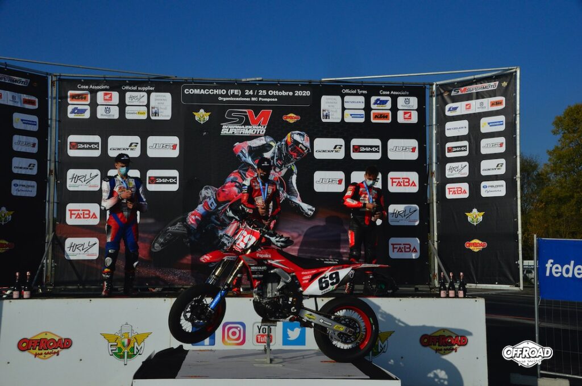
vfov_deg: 28.0
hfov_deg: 41.2
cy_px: 193
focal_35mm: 48
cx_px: 291
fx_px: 775
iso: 640
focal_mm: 32
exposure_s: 1/2000
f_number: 11
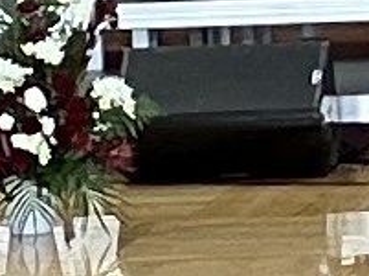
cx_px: 680
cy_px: -449
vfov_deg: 8.8
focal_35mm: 147
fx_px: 1564
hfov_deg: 12.3
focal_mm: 3.99
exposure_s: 1/60
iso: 64
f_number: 1.8
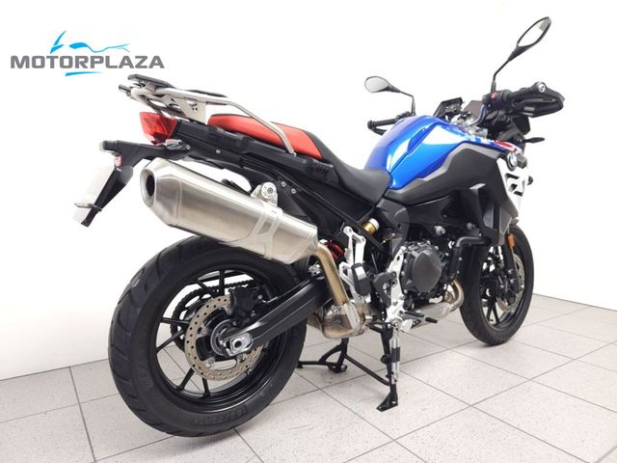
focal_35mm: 23
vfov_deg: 58.9
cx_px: 308
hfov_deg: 73.9
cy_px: 232
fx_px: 410
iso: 125
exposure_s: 1/33
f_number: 1.8
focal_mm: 5.4
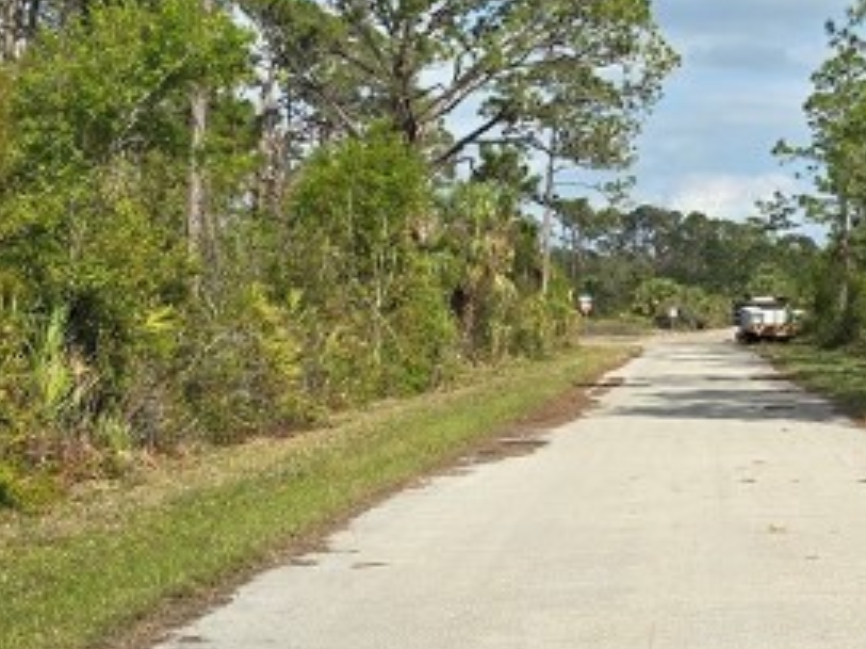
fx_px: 2176
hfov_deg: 21.9
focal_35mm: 87
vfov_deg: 16.9
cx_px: 799
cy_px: 163
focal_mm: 6.3
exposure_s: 1/1016
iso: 12
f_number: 1.7
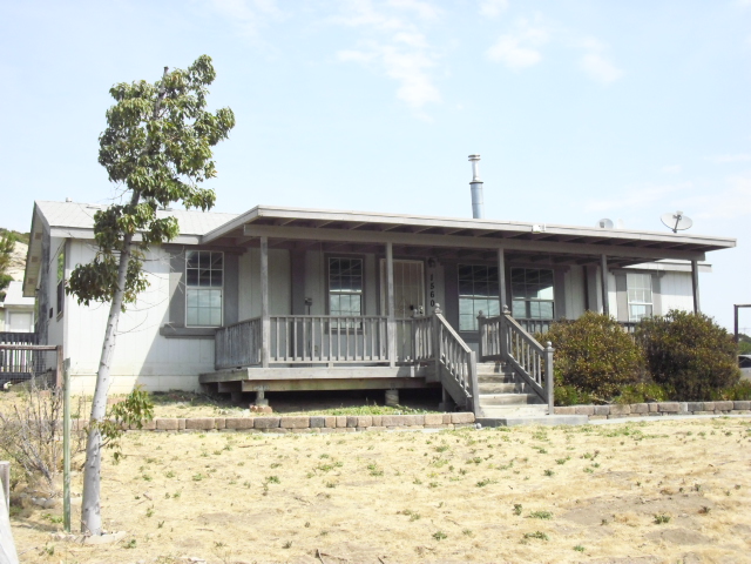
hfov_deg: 41.2
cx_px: 376
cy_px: 282
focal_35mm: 46
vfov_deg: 31.5
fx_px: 998
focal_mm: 7.6
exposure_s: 1/250
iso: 200
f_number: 8.9
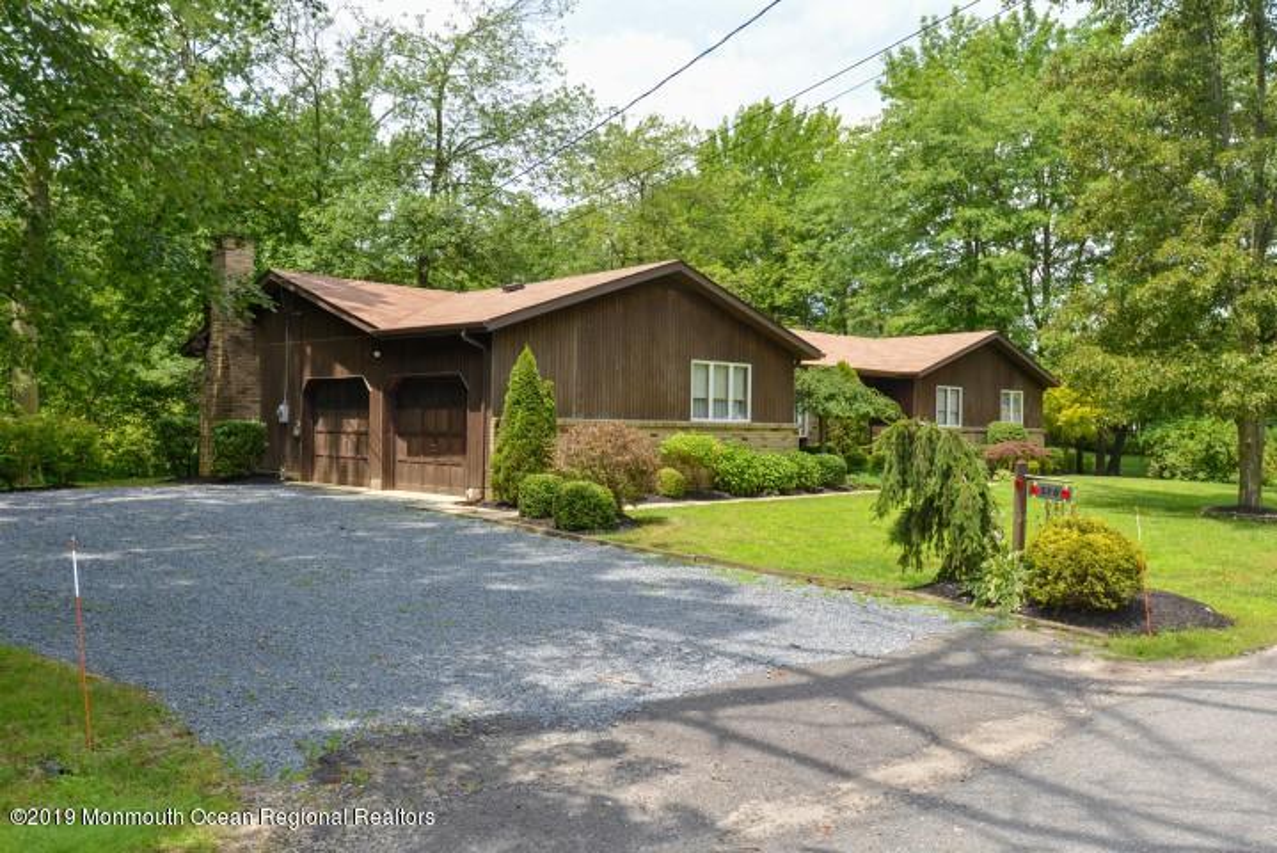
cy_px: 426
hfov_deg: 60.3
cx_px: 638
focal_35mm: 31
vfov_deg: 42.4
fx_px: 1100
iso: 100
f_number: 7.1
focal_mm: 31
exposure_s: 1/200
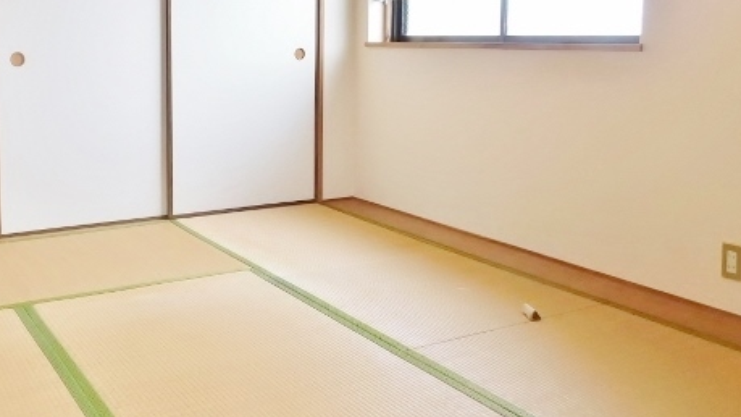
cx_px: 232
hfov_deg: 51.6
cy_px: 102
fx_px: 747
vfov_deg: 30.6
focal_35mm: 38
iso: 125
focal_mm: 4.5
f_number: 3.1
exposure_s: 1/50
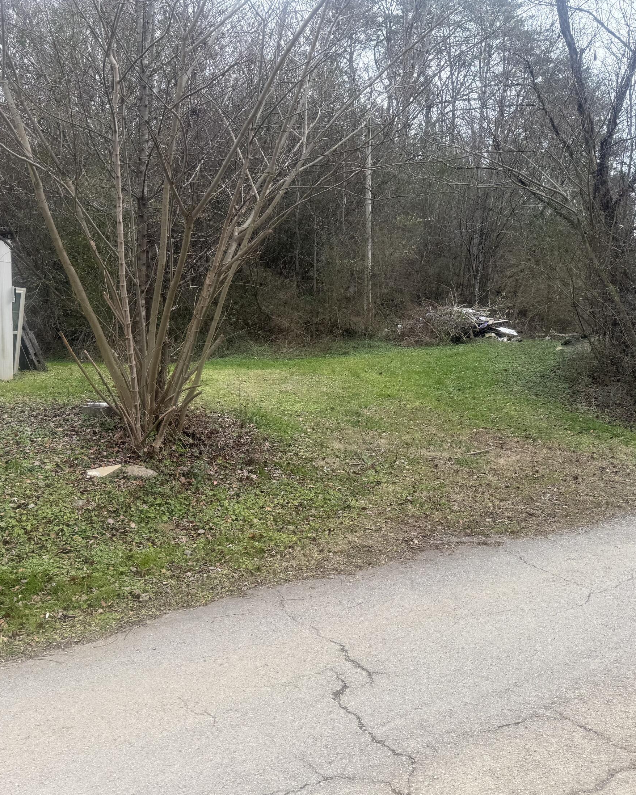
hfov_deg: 45.8
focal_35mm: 32
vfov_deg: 55.7
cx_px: 302
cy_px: 404
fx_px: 753
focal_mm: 6.76
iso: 80
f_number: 1.78
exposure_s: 1/649
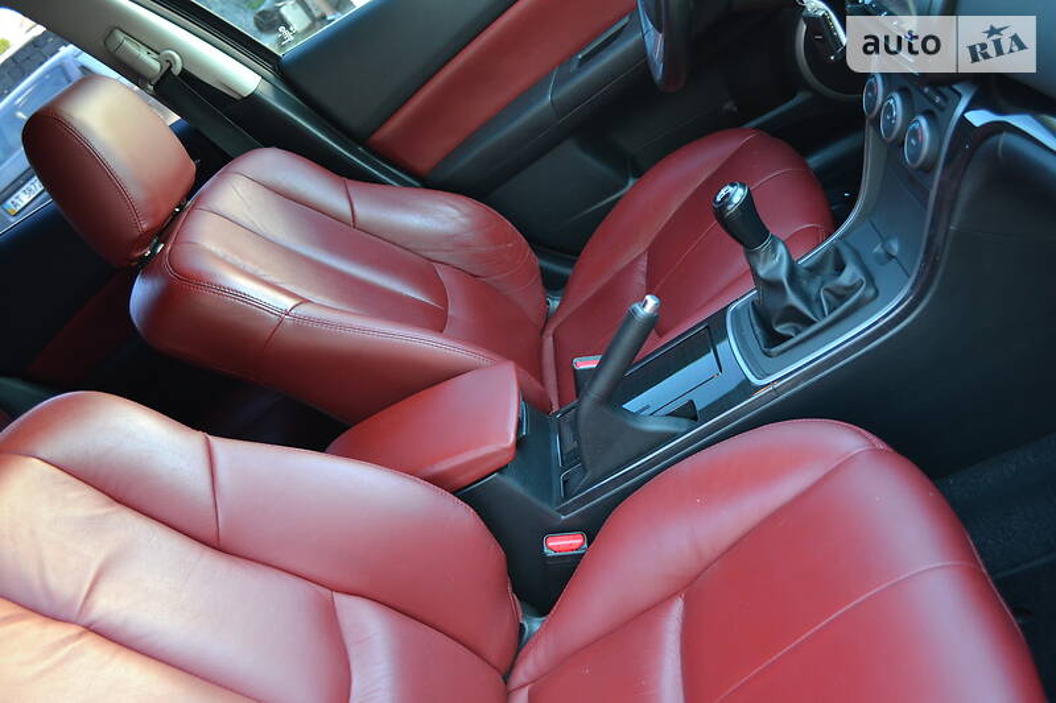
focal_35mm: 33
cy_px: 352
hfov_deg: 57.2
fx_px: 968
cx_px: 528
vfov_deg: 40.0
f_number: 4
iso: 400
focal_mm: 22
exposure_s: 1/25
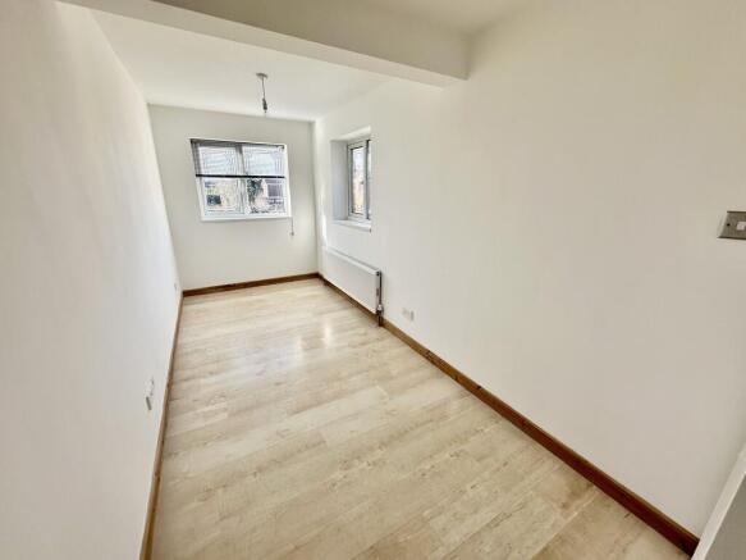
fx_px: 302
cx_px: 373
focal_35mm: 14
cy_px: 280
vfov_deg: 85.7
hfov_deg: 102.1
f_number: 2.2
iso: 40
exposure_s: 1/157
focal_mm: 2.22
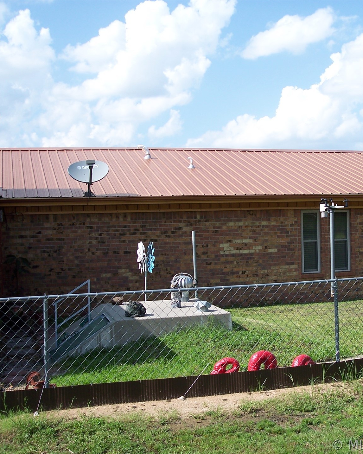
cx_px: 232
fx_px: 685
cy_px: 227
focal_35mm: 51
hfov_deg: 29.5
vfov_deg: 36.7
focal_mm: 8
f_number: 4
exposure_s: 1/500
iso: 100
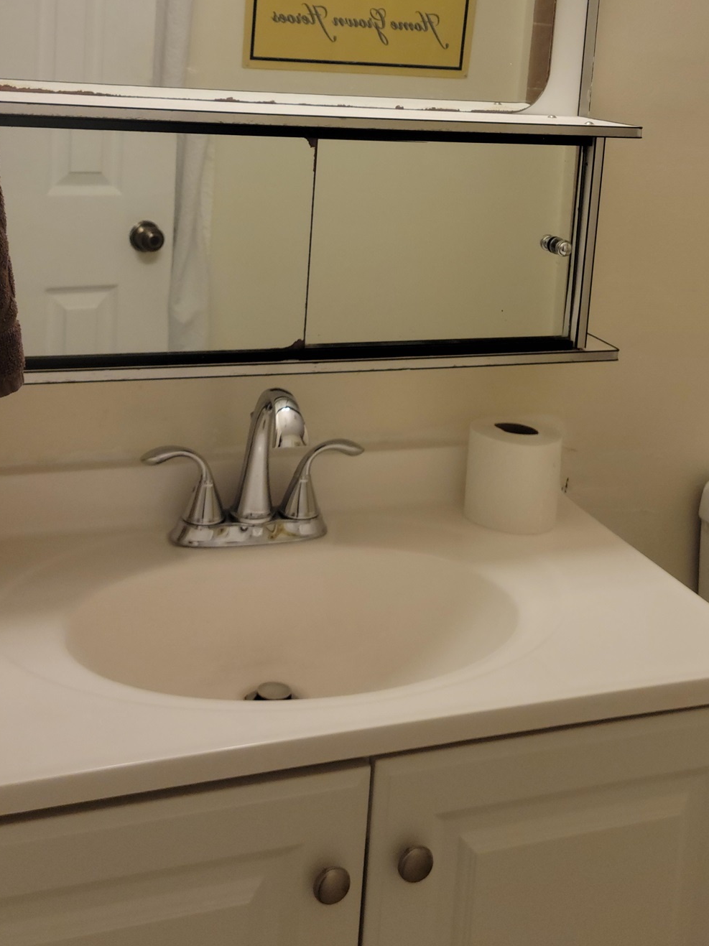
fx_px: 1339
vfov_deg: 38.0
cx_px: 461
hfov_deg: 29.5
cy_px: 246
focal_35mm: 49
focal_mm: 5.9
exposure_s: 1/60
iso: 125
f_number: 2
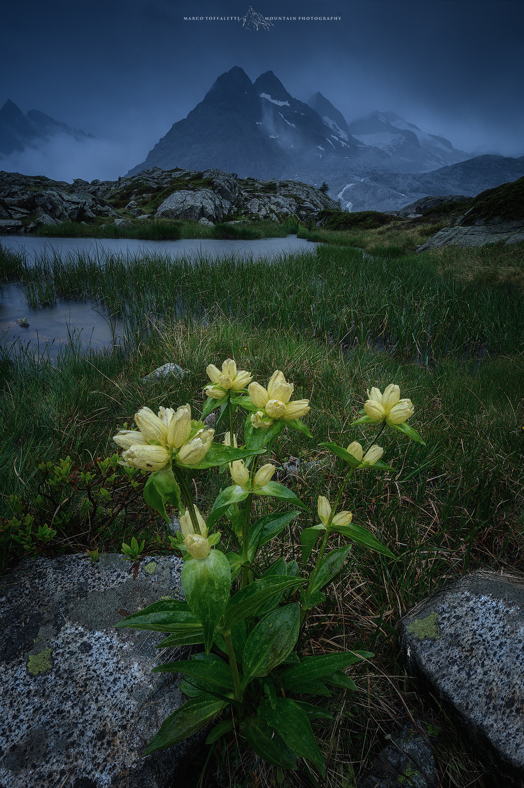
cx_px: 262
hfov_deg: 68.8
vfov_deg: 91.7
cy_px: 394
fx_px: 383
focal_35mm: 18
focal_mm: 17.5
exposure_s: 1/2
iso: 100
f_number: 13
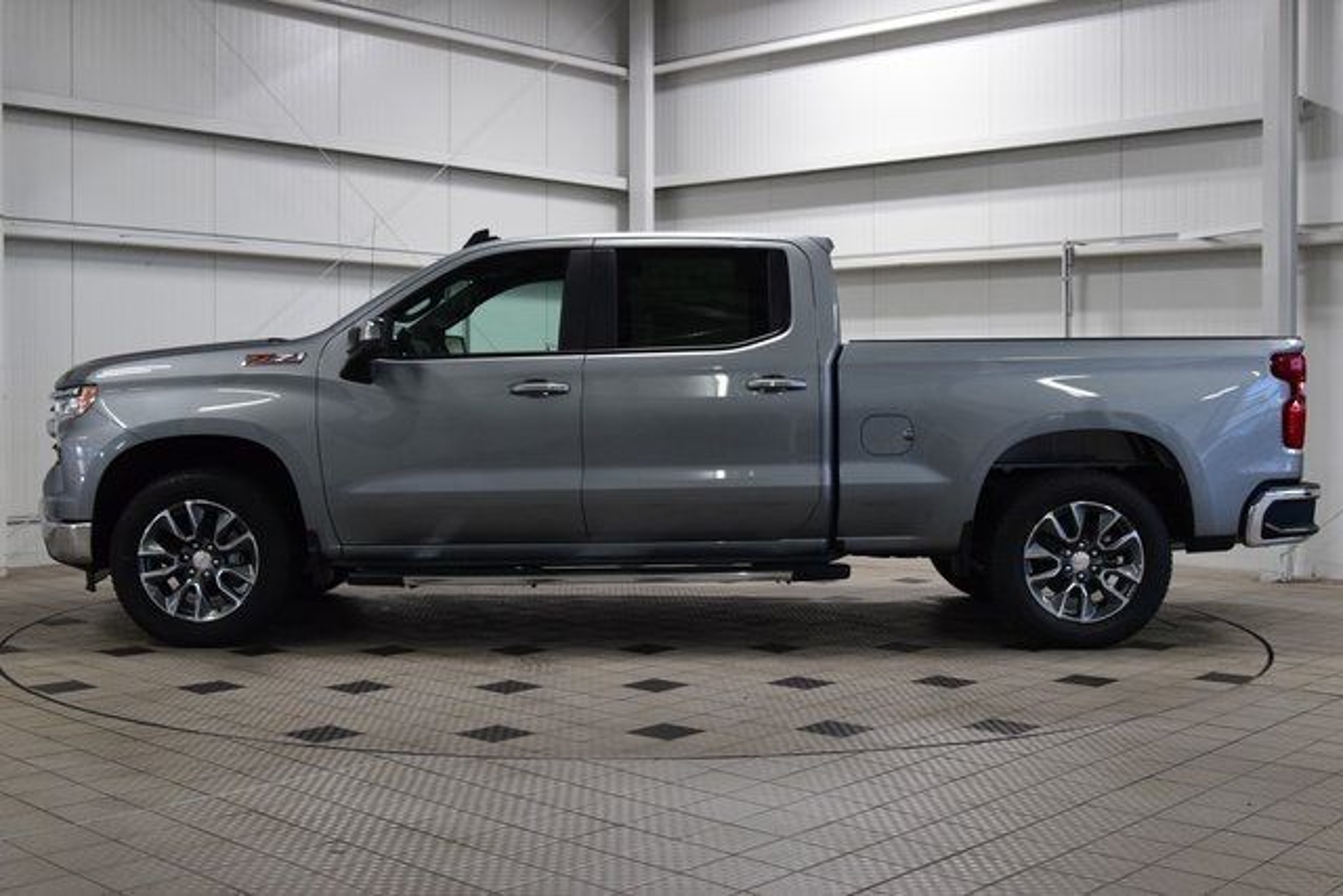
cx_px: 672
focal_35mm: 42
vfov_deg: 31.9
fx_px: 1567
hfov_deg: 46.4
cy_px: 448
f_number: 8
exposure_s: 1/60
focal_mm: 28
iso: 1600
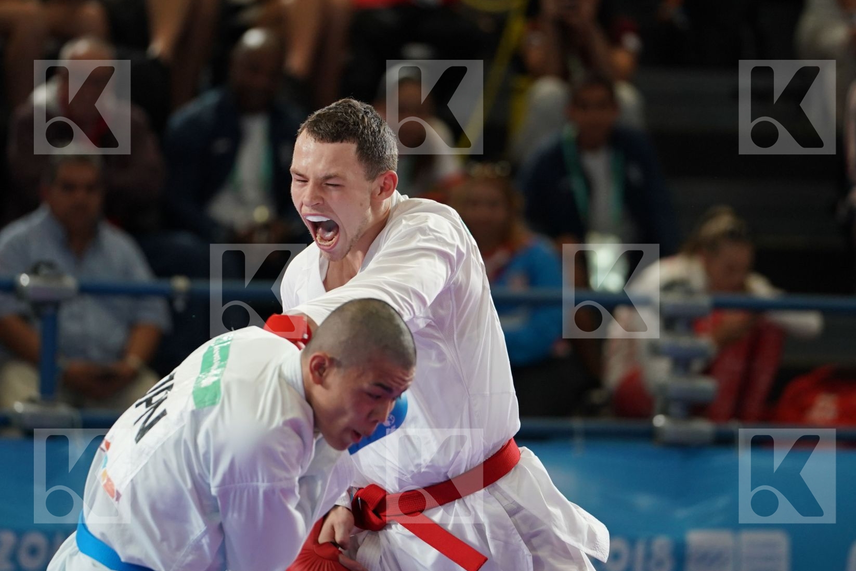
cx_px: 435
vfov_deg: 4.2
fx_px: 7800
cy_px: 291
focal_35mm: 328
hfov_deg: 6.3
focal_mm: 200
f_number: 2.8
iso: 1250
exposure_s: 1/1000
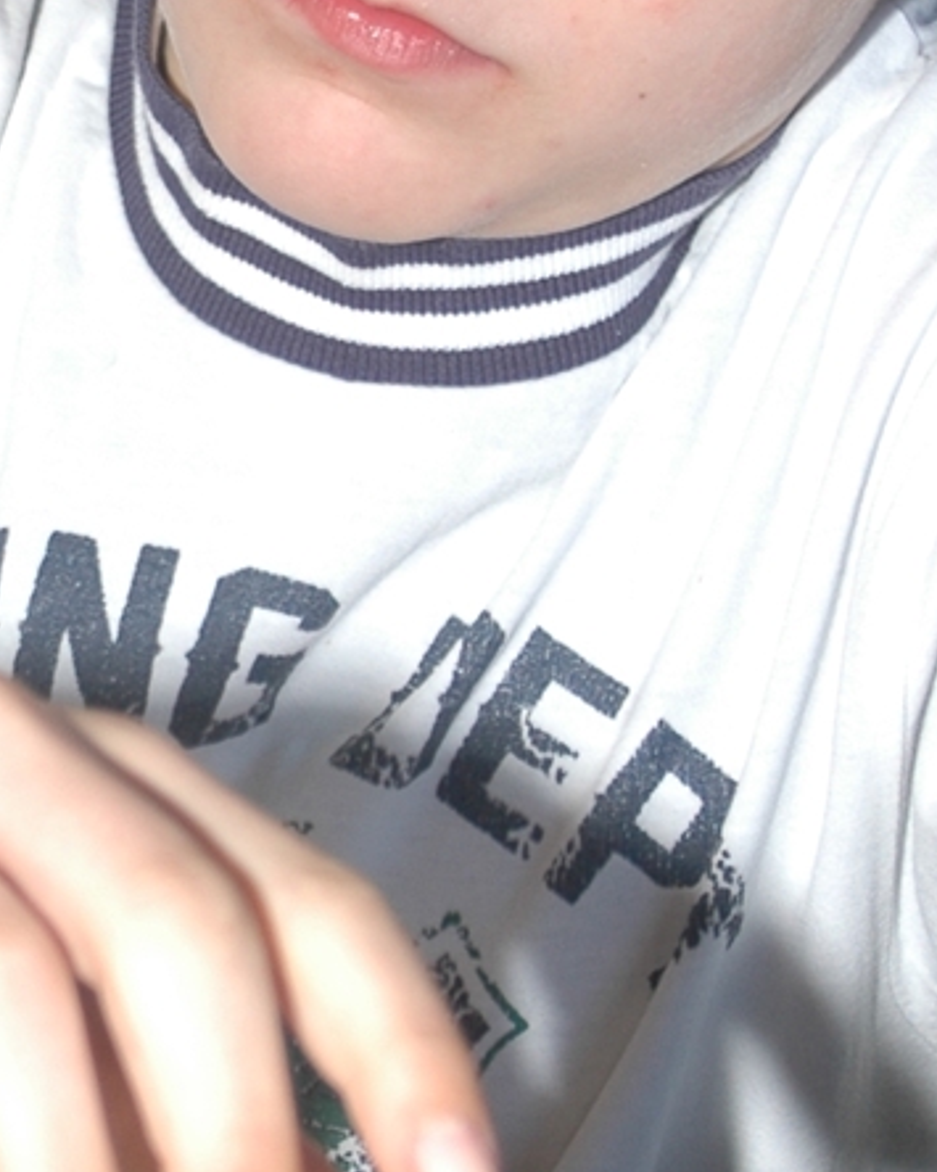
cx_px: -16
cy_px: 578
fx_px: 7386
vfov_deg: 9.1
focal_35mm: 213
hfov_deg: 7.2
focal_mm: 42
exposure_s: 1/60
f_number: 5.3
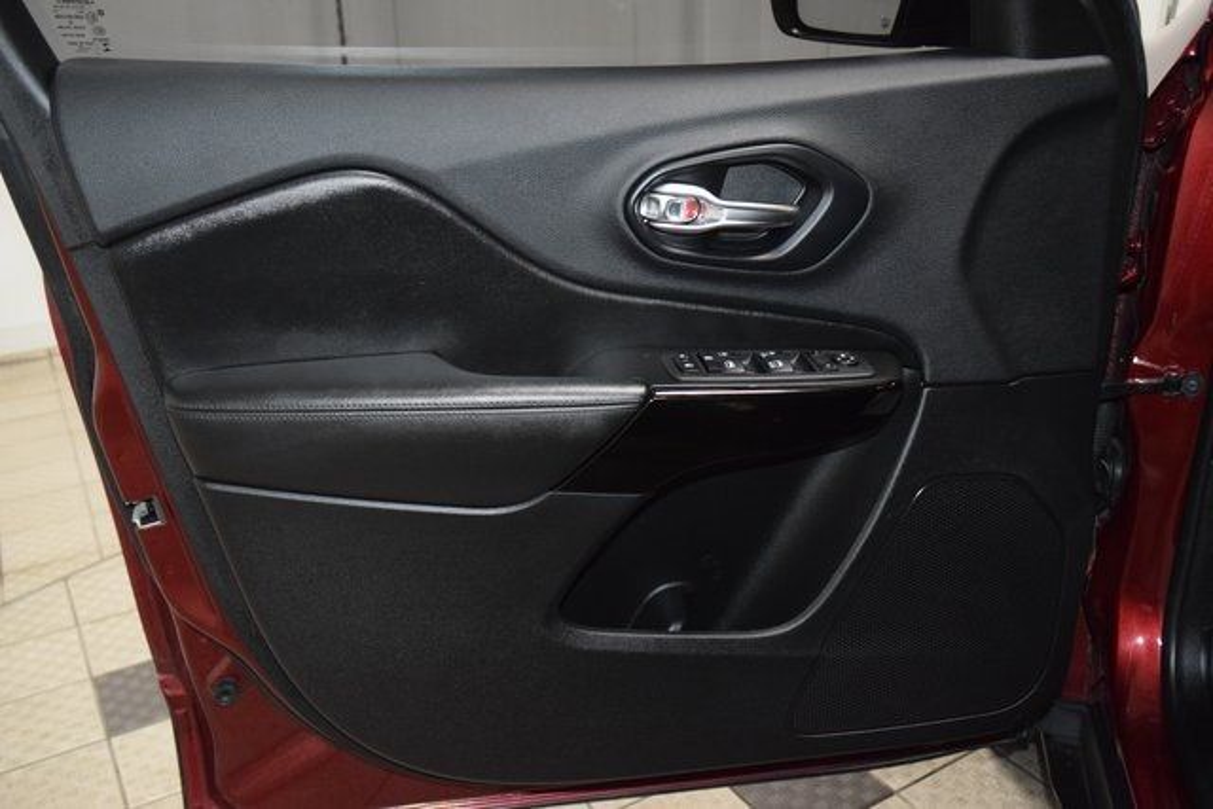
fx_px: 1112
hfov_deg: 57.2
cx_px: 606
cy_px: 404
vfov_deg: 40.0
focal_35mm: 33
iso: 2800
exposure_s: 1/125
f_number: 3.5
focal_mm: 22
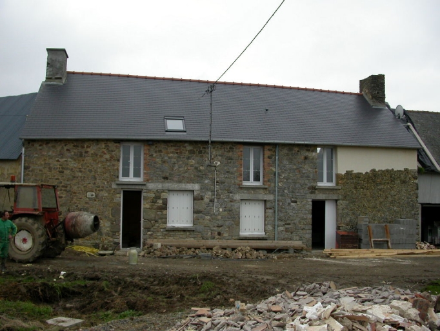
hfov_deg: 49.0
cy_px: 166
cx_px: 220
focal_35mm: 38
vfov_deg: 37.7
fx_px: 483
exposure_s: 1/51.6
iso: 100
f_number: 2.6
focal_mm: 7.85
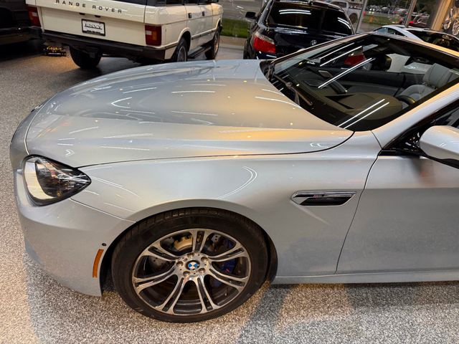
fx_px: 318
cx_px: 230
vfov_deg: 56.8
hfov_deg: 71.6
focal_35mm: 24
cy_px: 172
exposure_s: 1/120
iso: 125
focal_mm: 6.76
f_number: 1.78
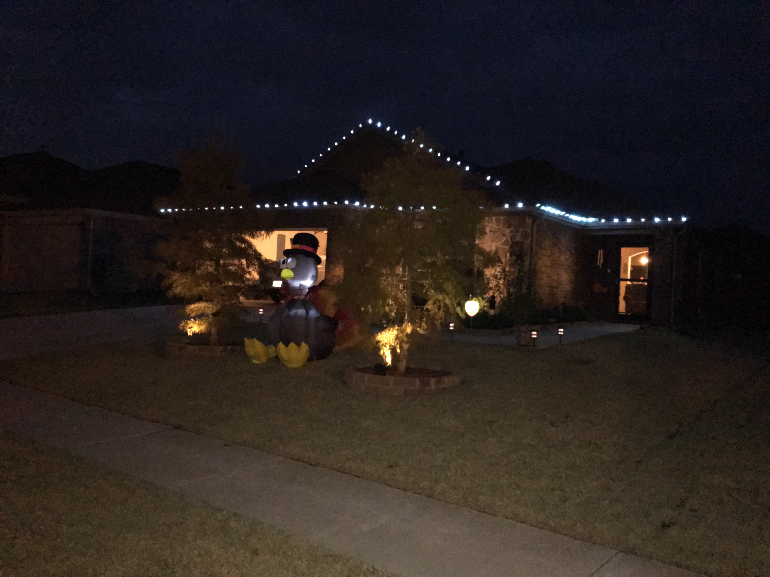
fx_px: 645
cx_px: 385
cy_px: 288
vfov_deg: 48.2
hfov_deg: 61.7
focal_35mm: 29
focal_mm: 4.15
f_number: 2.2
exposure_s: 1/16
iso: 1000
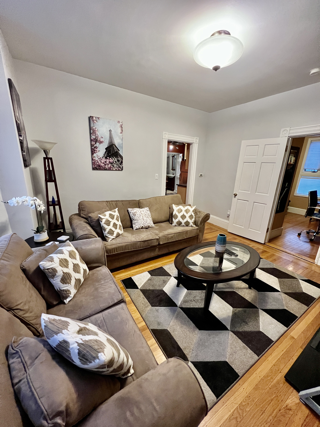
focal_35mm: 13
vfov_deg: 106.2
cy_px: 214
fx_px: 160
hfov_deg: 89.9
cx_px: 160
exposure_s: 1/60
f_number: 1.8
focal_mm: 1.57
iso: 500
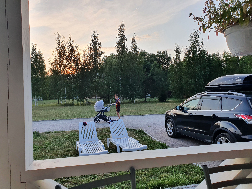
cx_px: 126
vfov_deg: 53.1
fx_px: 189
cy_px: 94
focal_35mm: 26
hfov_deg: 67.3
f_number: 2.4
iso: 50
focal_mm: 4.32
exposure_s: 1/370
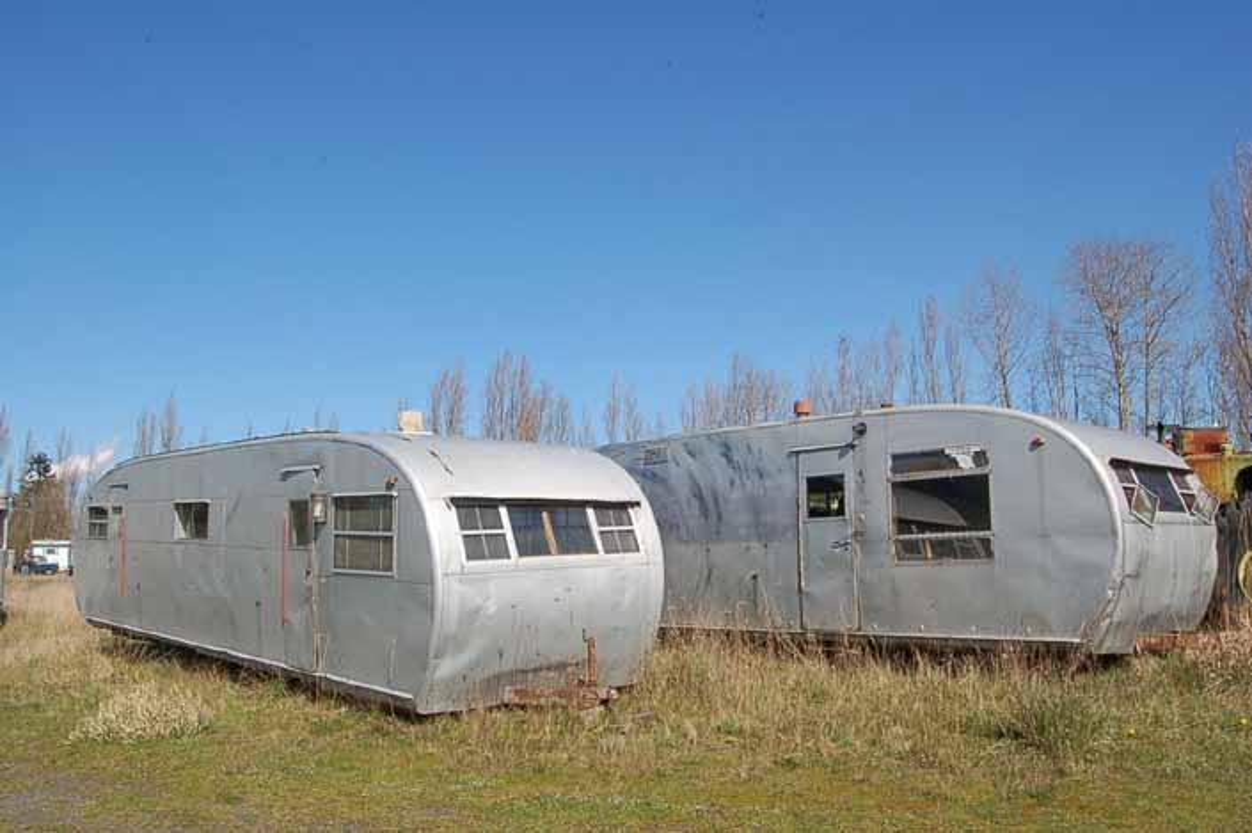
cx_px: 626
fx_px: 1043
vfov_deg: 43.5
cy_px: 416
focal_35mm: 30
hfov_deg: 62.0
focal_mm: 20
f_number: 22
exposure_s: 1/60
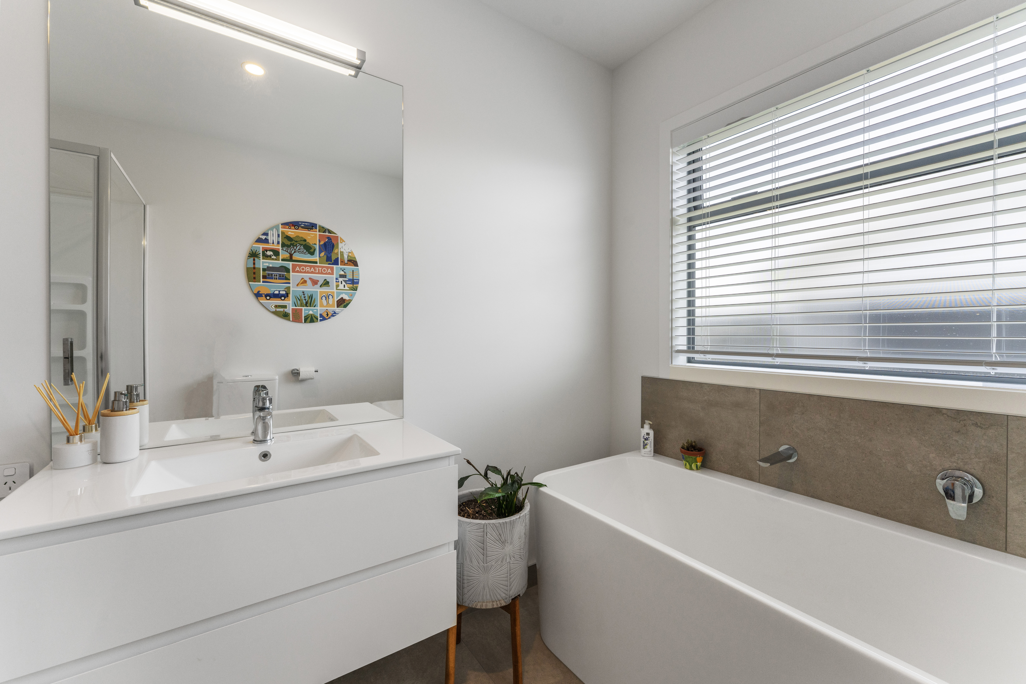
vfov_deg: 78.9
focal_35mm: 15
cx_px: 513
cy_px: 342
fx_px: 416
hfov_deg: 101.9
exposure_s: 1/80
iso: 640
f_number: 8
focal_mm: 14.6
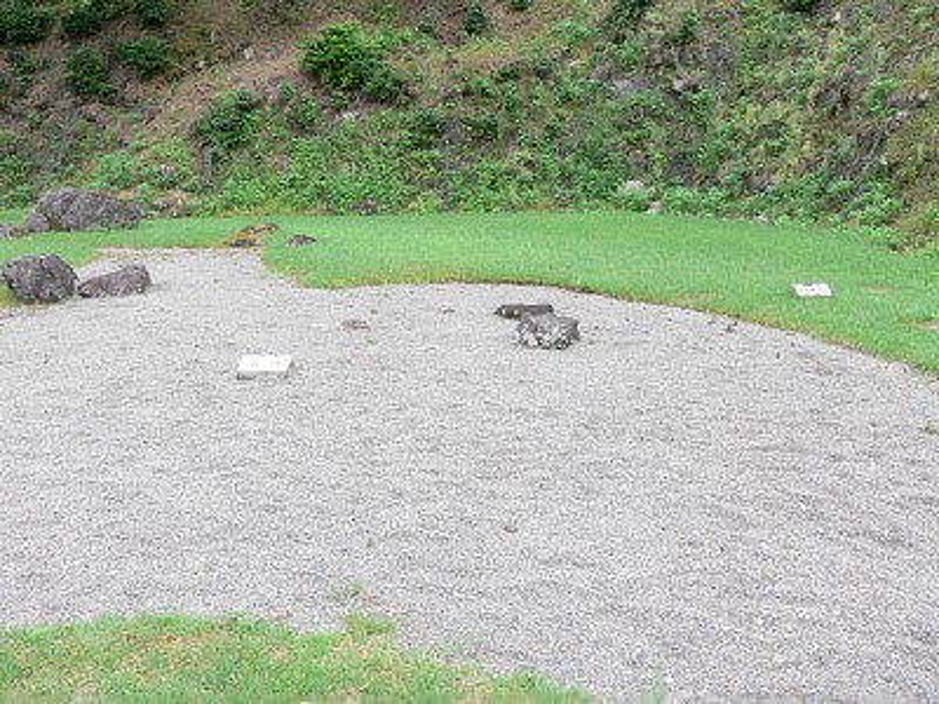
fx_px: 949
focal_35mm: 35
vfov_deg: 40.7
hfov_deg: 52.6
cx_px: 470
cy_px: 352
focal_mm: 7.4
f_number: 4
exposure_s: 1/100
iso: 80
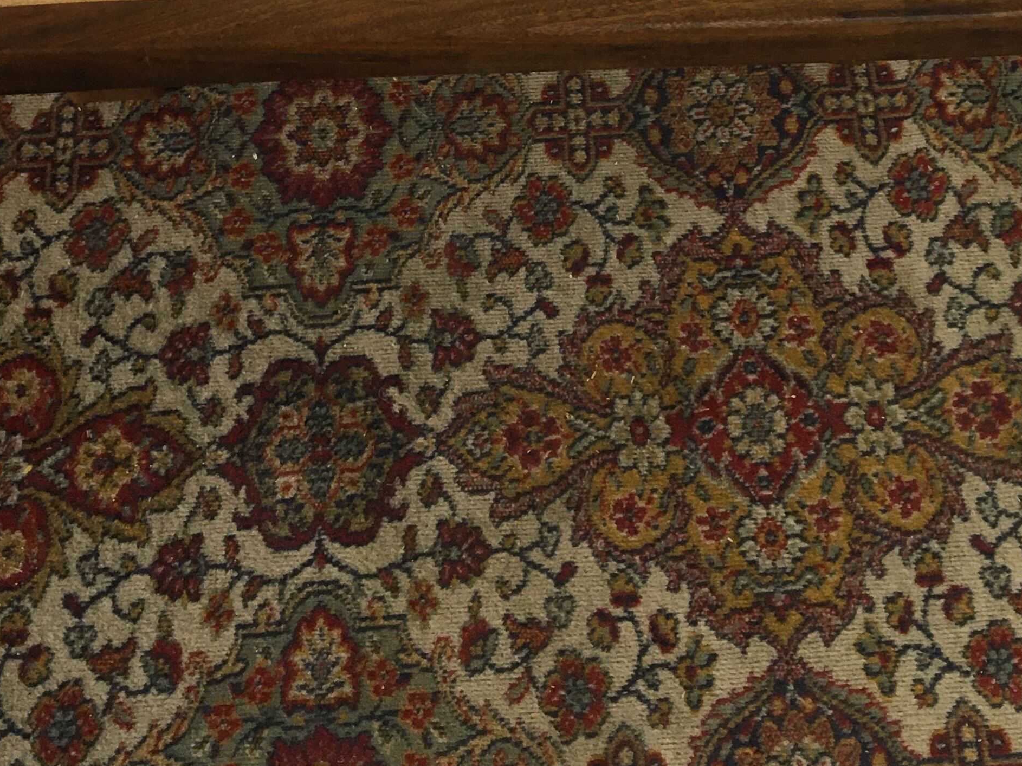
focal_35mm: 62
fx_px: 1830
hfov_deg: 31.2
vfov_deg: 21.9
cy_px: -157
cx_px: 483
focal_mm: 4.15
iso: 100
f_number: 2.2
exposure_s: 1/33
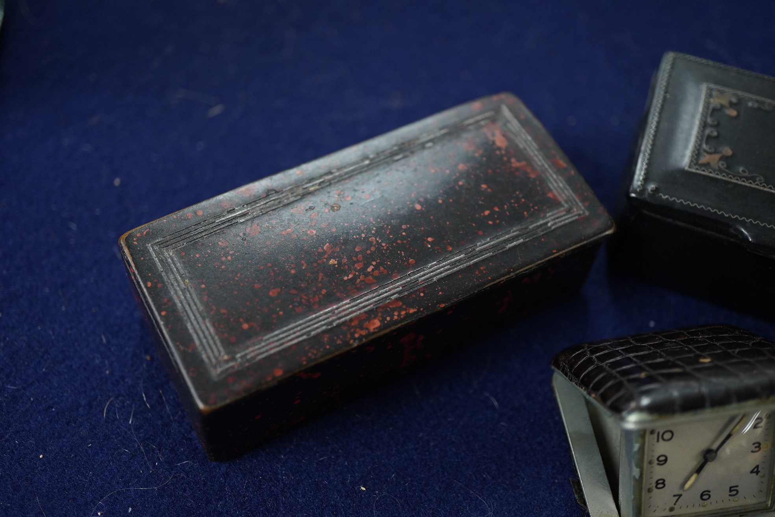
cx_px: 388
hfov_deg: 43.6
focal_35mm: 45
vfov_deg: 29.9
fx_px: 969
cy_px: 258
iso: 1250
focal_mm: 30
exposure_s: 1/125
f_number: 3.5
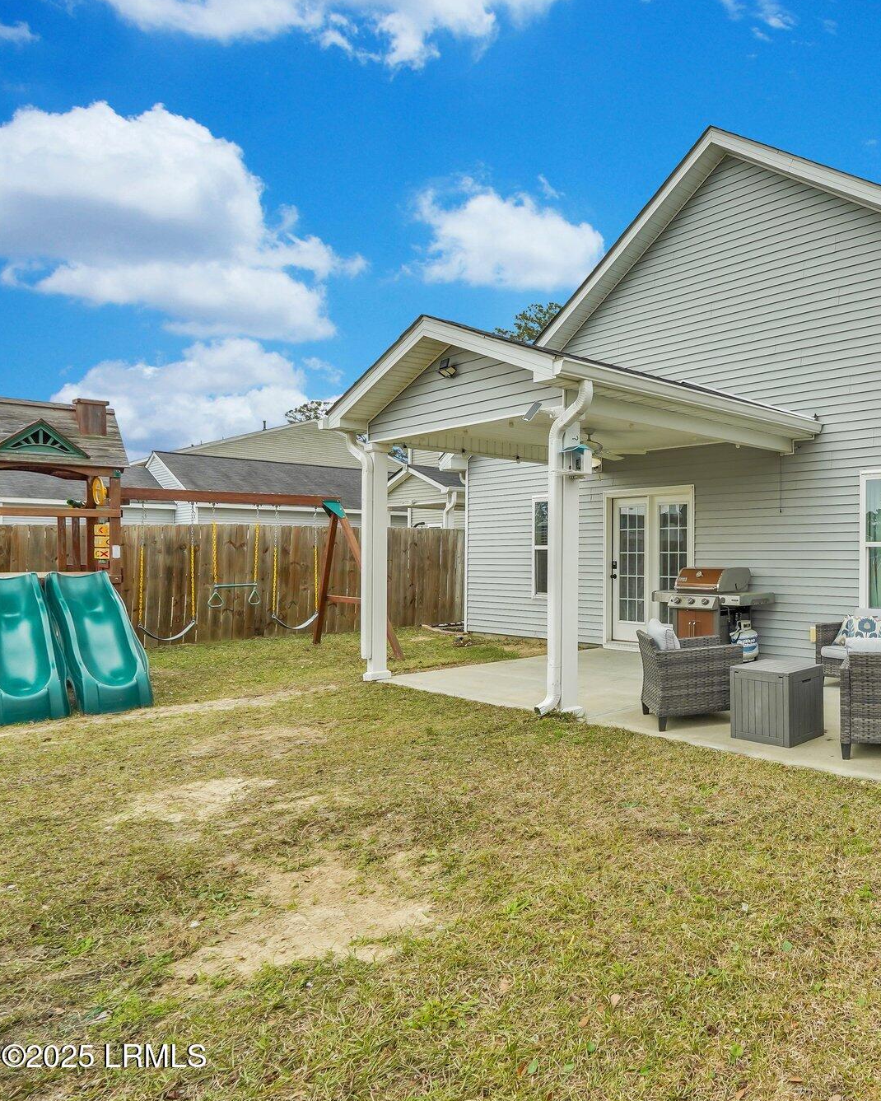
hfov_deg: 50.4
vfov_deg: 70.9
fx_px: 773
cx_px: 841
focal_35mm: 24
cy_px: 546
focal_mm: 16.5
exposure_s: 1/400
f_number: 9
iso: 500
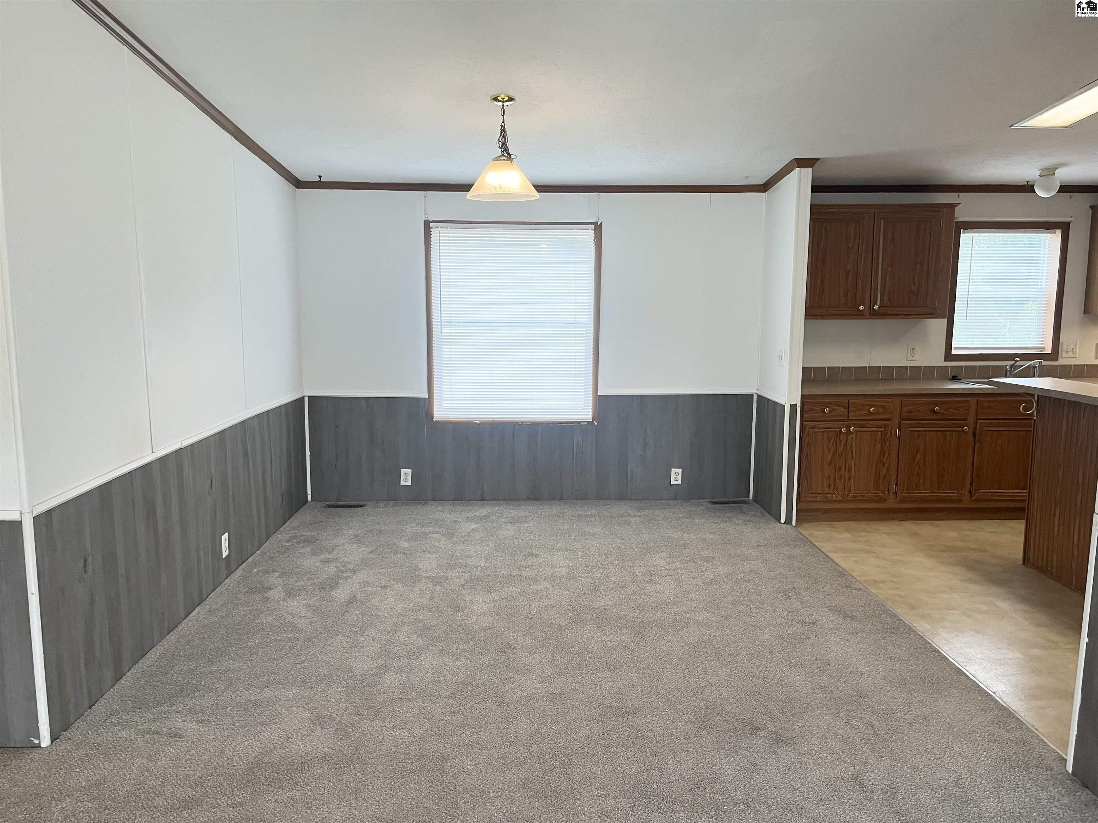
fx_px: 825
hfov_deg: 67.3
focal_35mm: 26
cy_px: 412
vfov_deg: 53.1
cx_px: 549
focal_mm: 5.1
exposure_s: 1/60
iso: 100
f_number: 1.6
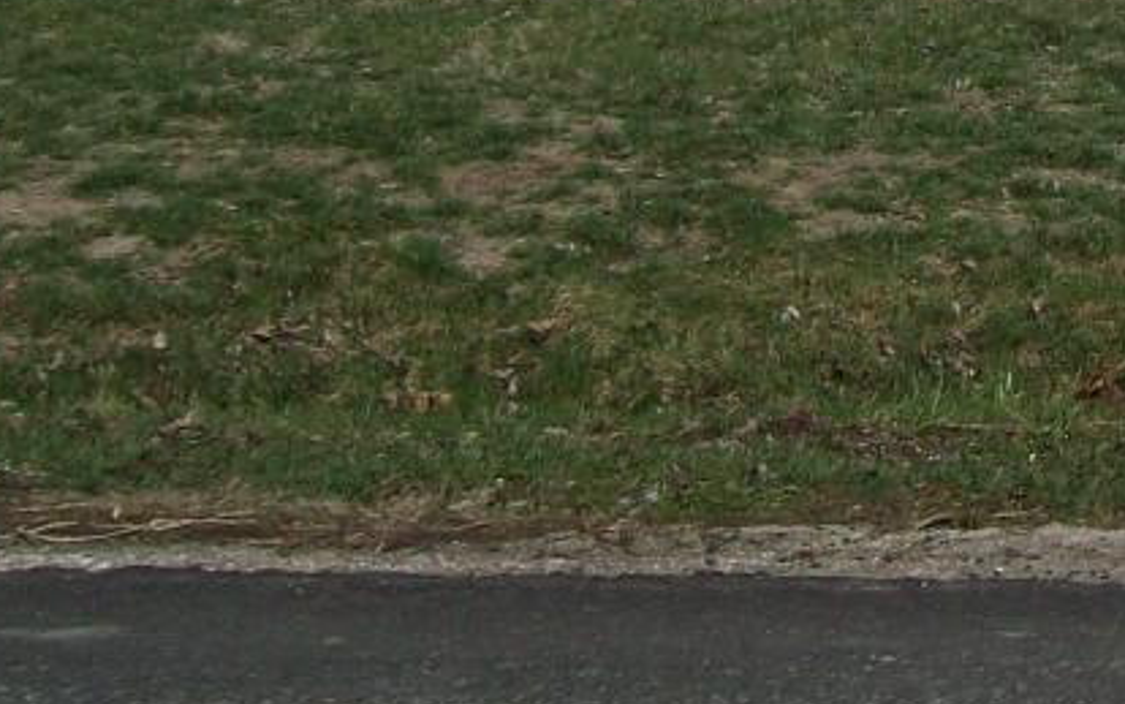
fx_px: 3619
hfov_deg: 16.2
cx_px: 1658
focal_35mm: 118
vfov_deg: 10.5
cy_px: -541
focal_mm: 6
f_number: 4.8
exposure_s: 1/1238
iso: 80
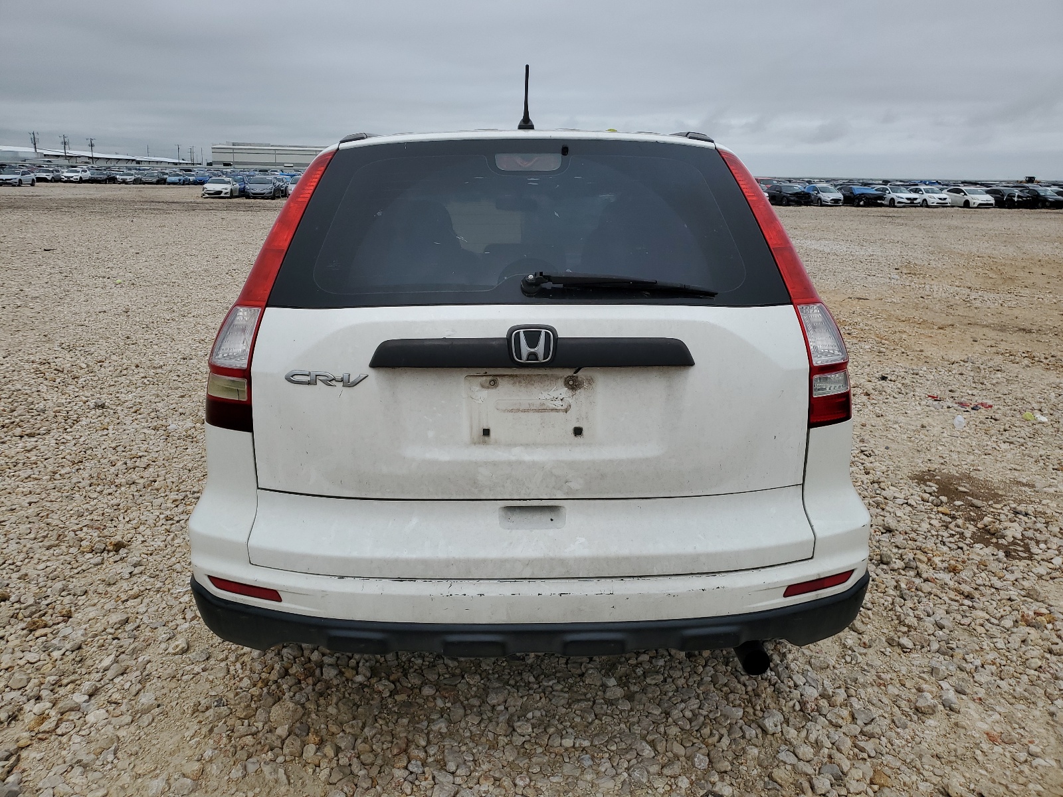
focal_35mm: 26
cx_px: 532
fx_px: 798
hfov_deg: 67.3
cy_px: 398
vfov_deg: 53.1
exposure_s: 1/2000
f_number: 1.5
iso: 50
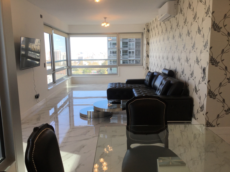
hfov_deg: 58.3
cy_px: 86
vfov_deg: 45.4
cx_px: 115
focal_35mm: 31
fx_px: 206
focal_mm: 3.3
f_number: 2.4
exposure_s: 1/212
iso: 25
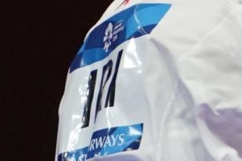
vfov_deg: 0.7
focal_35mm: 1895
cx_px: 683
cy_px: 71
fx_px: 12738
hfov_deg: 1.1
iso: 2500
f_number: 4
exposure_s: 1/1000
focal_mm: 207
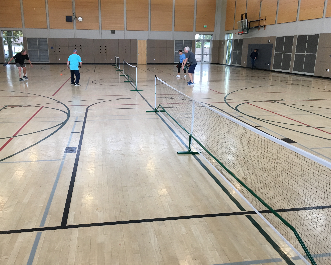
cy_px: 130
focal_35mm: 31
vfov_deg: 47.1
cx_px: 151
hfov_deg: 57.1
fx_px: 304
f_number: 2.2
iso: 40
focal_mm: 4.15
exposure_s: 1/30
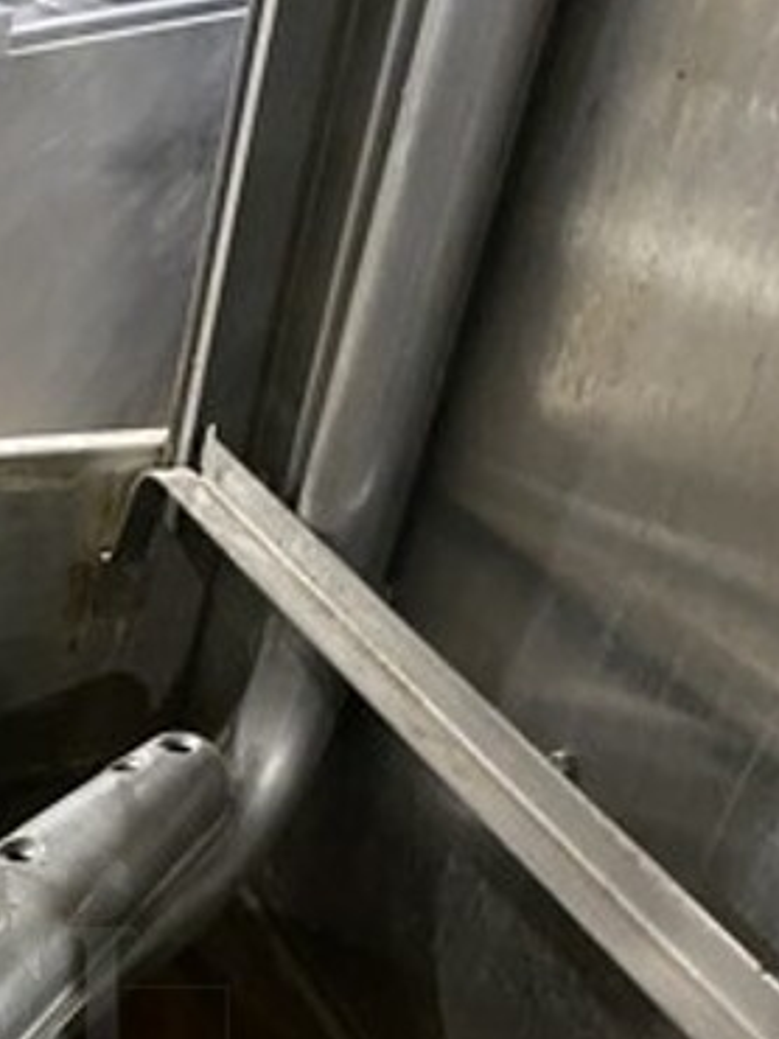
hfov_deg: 24.1
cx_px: -64
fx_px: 1711
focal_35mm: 57
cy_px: 998
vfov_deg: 31.6
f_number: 1.8
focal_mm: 4.25
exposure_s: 1/40
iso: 500
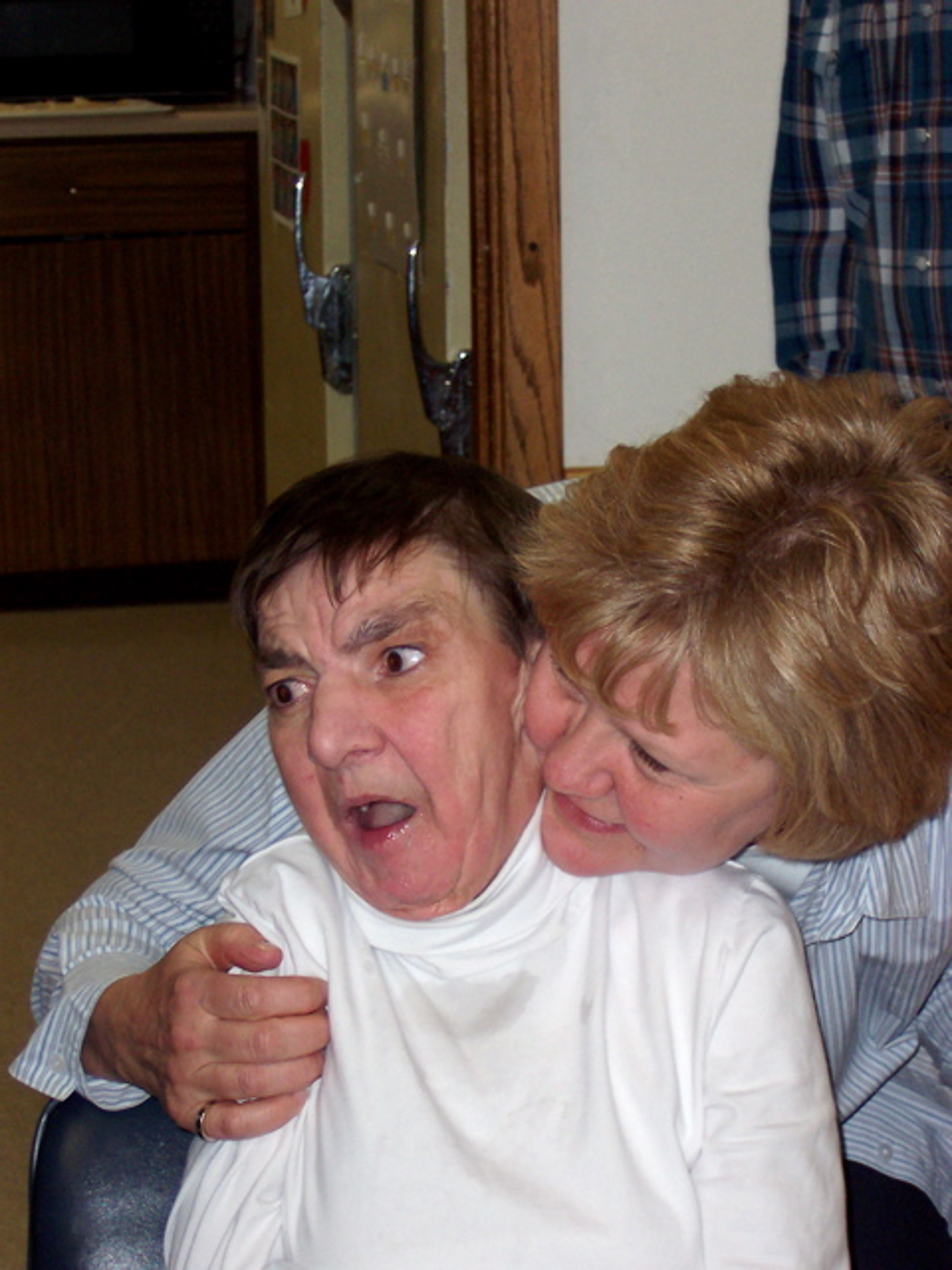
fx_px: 4730
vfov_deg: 15.3
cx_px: 476
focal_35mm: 129
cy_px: 635
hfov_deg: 11.5
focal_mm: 20
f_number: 4.8
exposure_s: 1/125
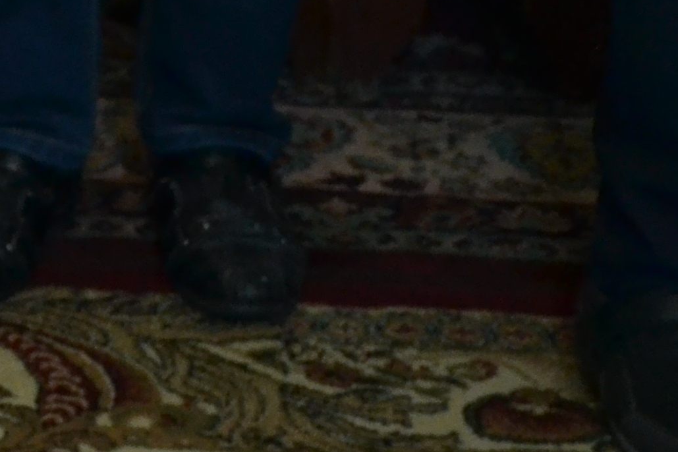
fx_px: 5311
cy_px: -208
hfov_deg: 7.0
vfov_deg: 4.8
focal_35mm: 282
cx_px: -791
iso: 1600
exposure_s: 1/80
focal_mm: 42
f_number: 5
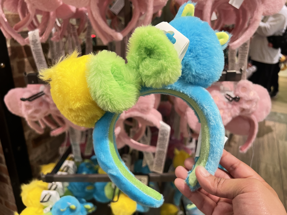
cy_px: 108
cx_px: 144
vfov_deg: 53.1
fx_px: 216
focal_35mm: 26
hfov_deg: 67.3
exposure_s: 1/60
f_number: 1.5
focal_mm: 5.7
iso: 160
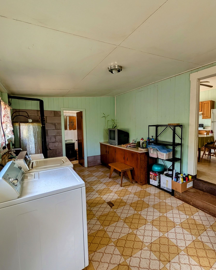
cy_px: 135
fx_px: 128
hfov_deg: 78.3
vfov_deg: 93.1
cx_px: 140
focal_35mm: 16
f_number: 1.7
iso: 51
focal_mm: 2.02
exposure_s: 1/60
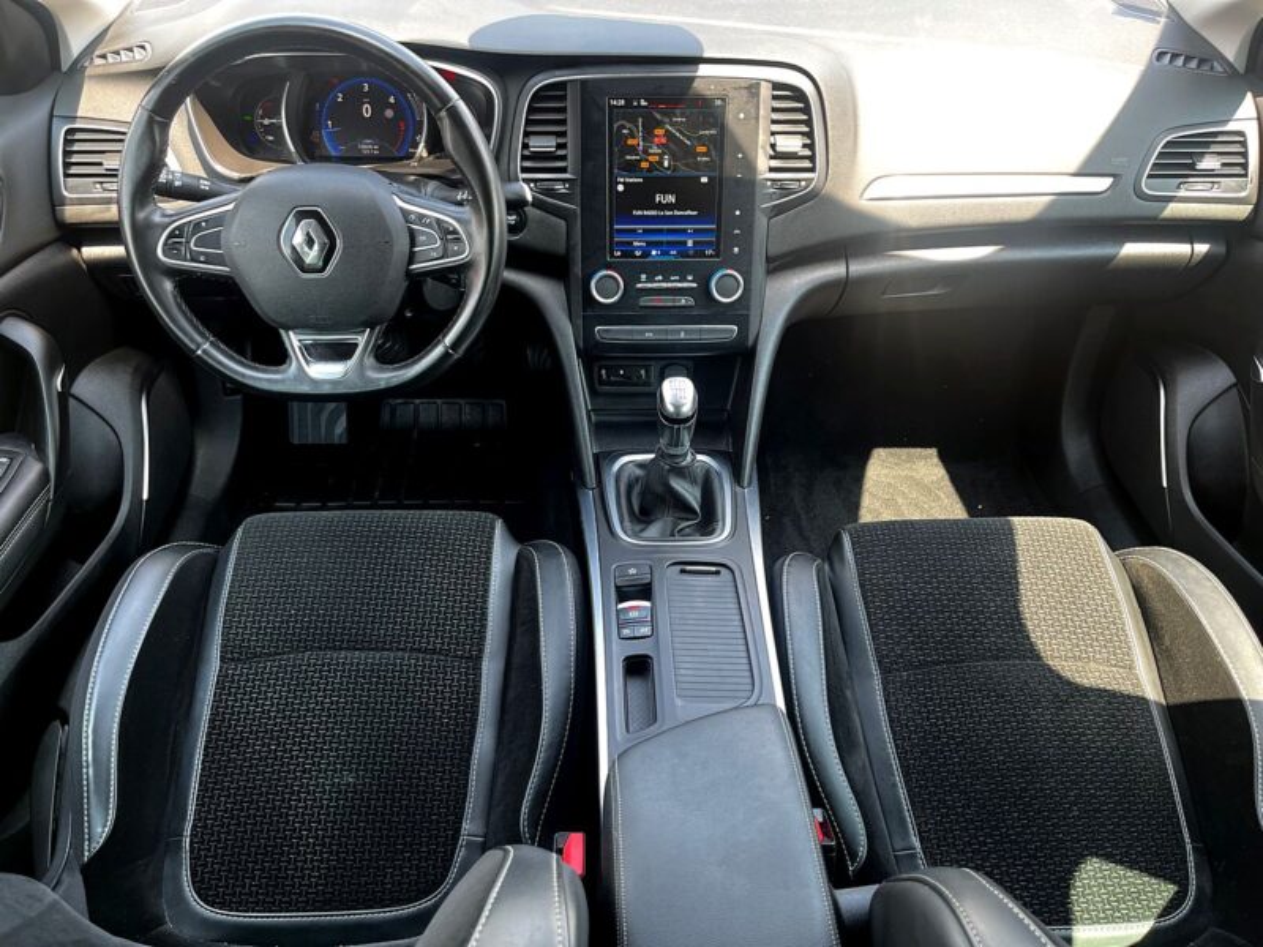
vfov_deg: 53.1
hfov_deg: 67.3
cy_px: 474
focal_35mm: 26
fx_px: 949
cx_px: 632
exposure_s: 1/121
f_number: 1.6
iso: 100
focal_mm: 5.1
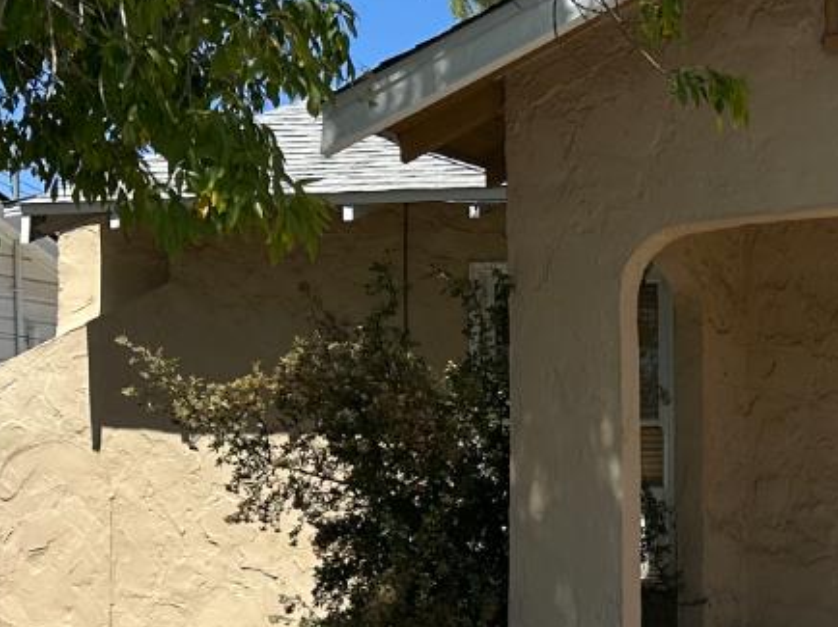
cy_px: 609
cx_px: 998
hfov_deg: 21.9
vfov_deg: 17.4
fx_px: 2008
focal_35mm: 83
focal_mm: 6.86
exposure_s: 1/5263
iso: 80
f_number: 1.78
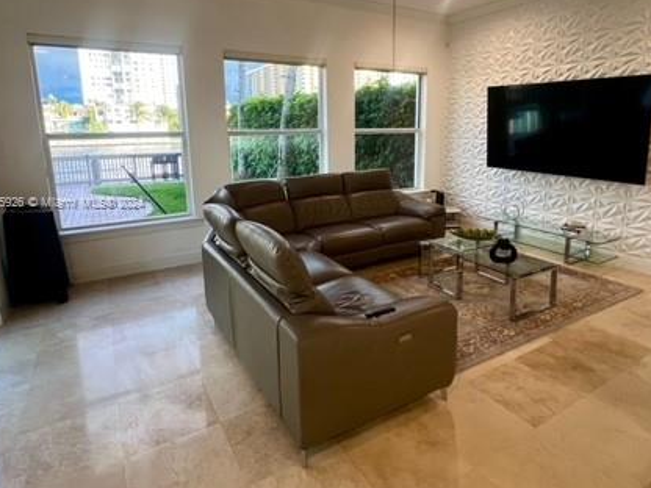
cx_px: 340
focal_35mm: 20
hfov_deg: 81.7
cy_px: 203
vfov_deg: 65.5
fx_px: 376
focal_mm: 1.57
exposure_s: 1/120
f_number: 1.8
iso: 200
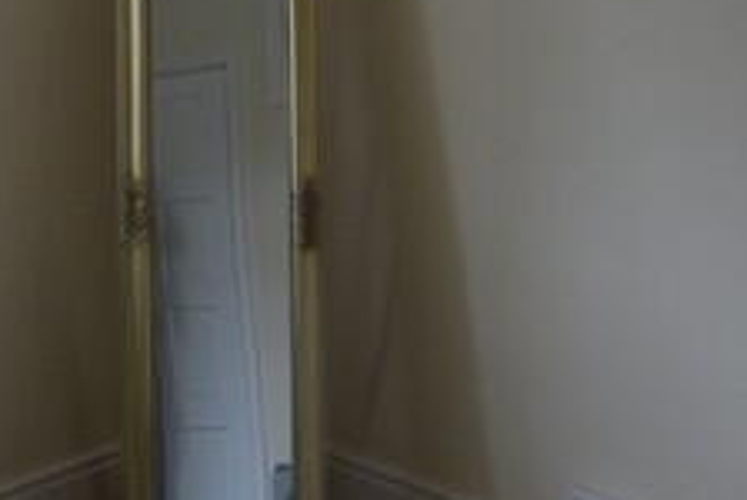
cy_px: 75
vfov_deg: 18.0
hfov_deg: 26.2
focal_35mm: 75
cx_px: 120
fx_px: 1564
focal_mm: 11
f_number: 4.2
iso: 400
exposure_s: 1/80
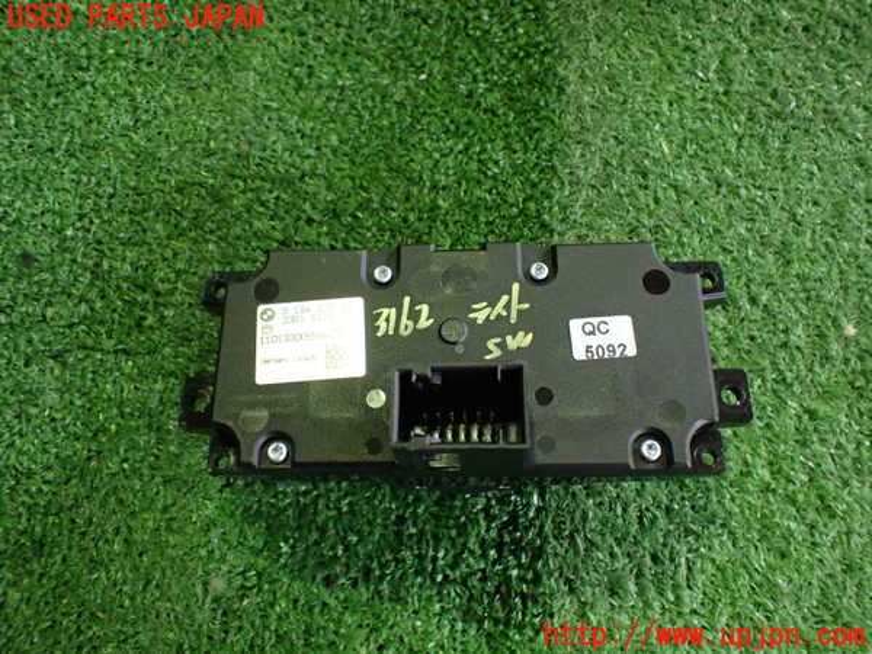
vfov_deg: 46.8
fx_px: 756
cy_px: 327
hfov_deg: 60.0
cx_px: 436
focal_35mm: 30
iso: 800
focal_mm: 5.4
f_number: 2.3
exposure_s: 1/80
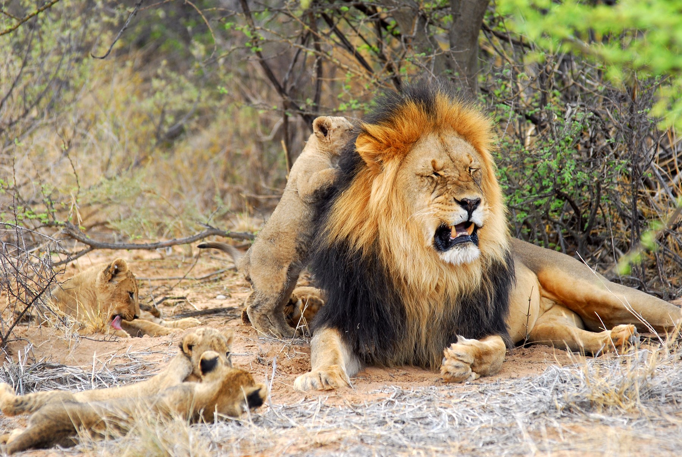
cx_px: 341
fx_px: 5690
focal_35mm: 300
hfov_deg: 6.9
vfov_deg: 4.6
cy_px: 228
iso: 200
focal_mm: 200
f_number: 4
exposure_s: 1/125
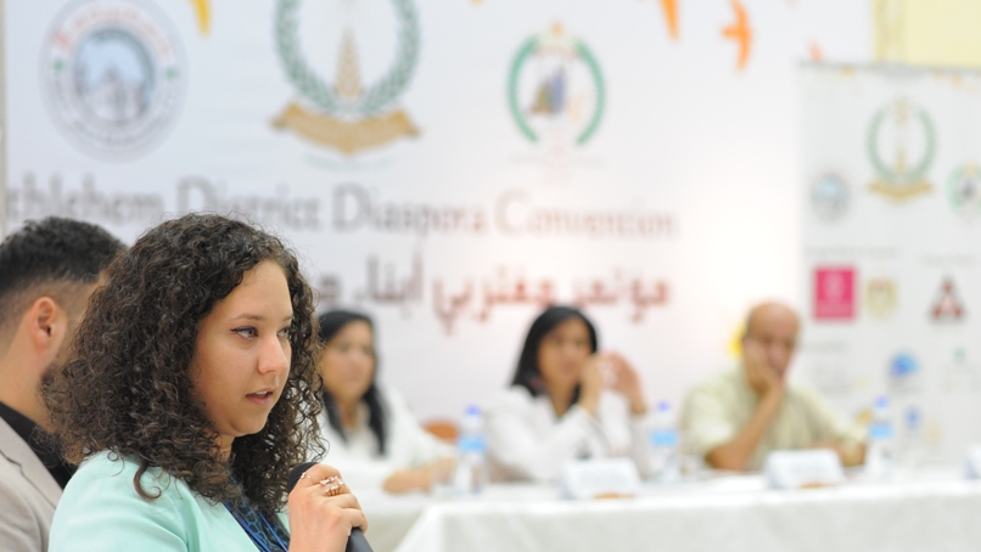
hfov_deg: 18.9
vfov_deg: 10.7
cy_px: 405
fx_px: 2940
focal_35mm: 113
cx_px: 501
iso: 1600
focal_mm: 85
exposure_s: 1/125
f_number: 3.2
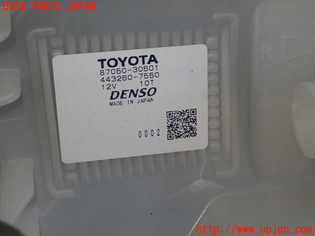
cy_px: 118
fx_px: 637
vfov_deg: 21.0
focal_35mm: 70
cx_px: 158
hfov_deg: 27.8
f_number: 4
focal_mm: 12.6
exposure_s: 1/60
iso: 200
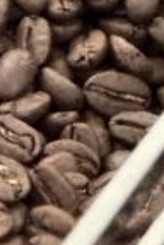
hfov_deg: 2.4
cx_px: 319
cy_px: -79
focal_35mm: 572
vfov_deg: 3.6
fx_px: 3890
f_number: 2.8
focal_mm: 9
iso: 400
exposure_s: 1/40
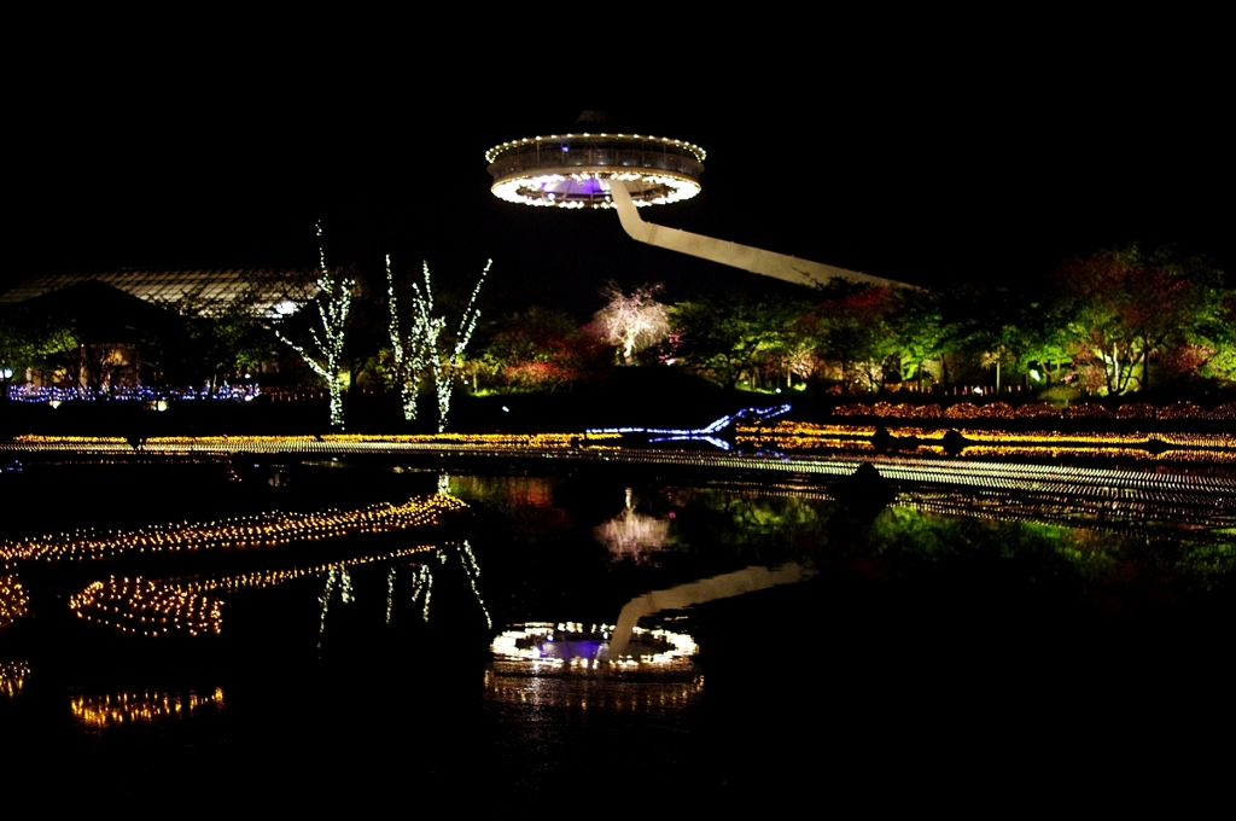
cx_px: 618
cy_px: 410
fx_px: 1234
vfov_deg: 36.8
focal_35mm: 36
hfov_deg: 53.2
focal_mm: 24
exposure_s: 1/90
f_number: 2
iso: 3200
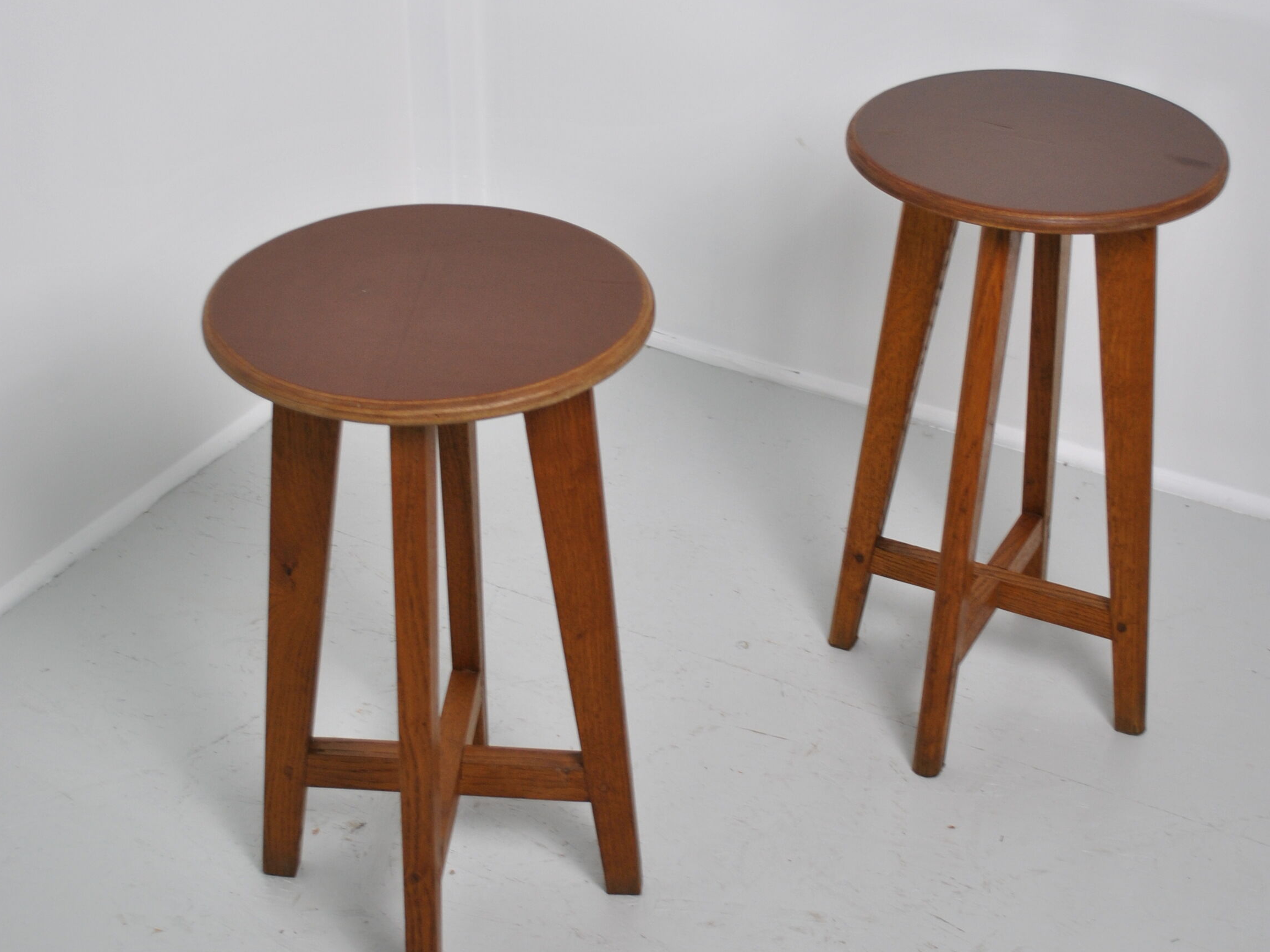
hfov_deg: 30.7
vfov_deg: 23.3
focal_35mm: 63
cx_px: 663
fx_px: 2311
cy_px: 487
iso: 200
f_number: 4.2
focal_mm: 26
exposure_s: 1/30
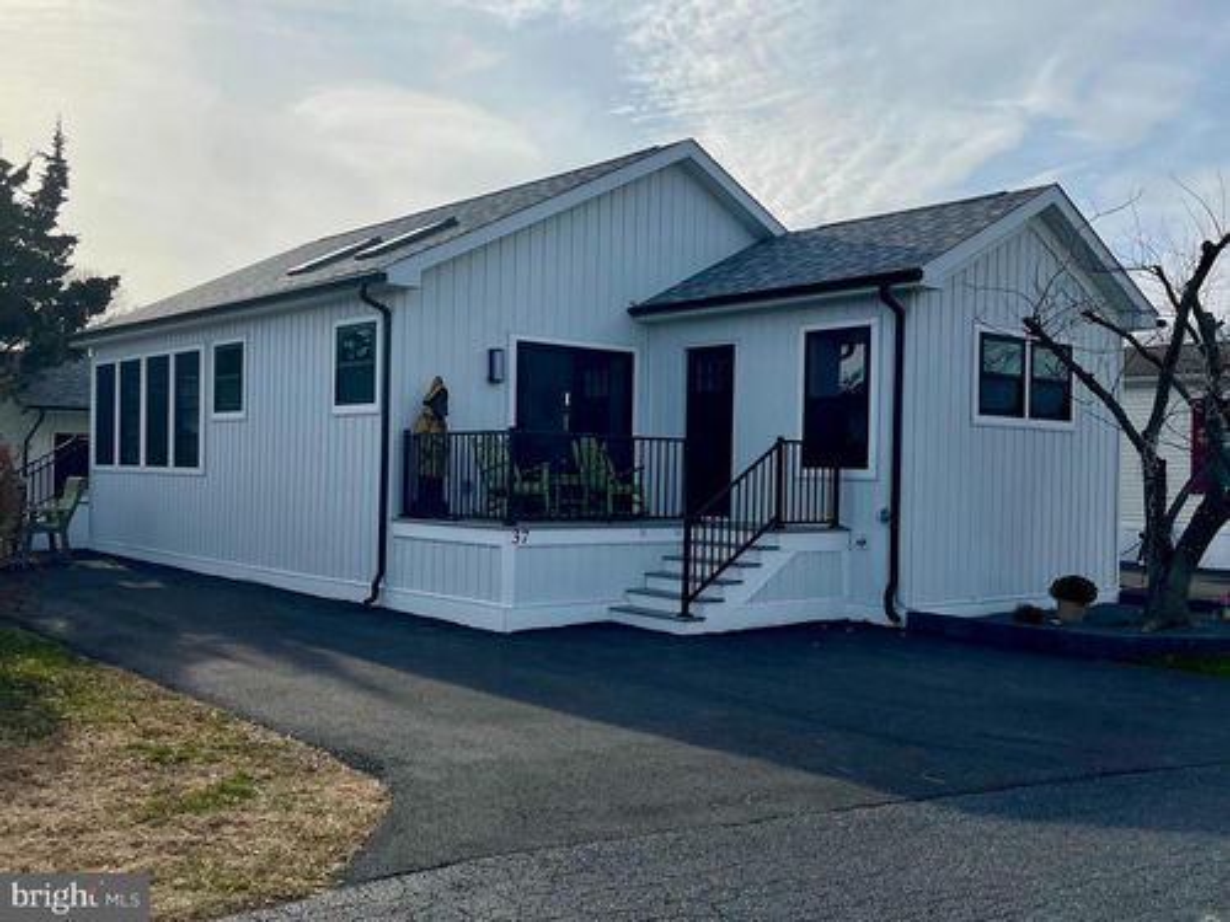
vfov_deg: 54.9
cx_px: 615
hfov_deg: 69.4
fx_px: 888
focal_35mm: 25
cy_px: 461
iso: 50
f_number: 1.6
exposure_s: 1/15152
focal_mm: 5.1
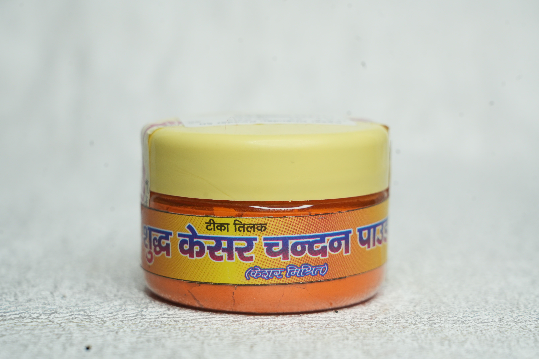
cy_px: 180
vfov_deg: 13.0
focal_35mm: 105
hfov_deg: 19.5
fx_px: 1572
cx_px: 270
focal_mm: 105
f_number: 9
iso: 1000
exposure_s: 1/125
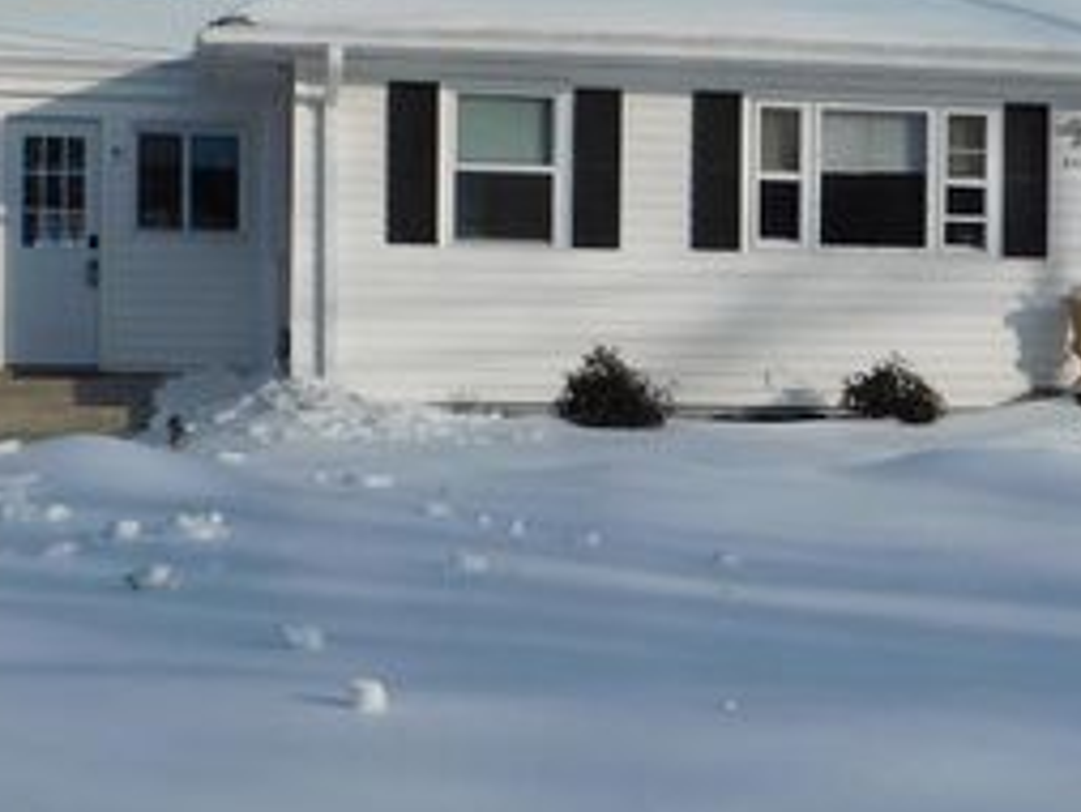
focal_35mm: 89
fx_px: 2781
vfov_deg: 16.6
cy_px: 365
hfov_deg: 21.8
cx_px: 825
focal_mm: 8
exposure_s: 1/500
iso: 125
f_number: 7.4
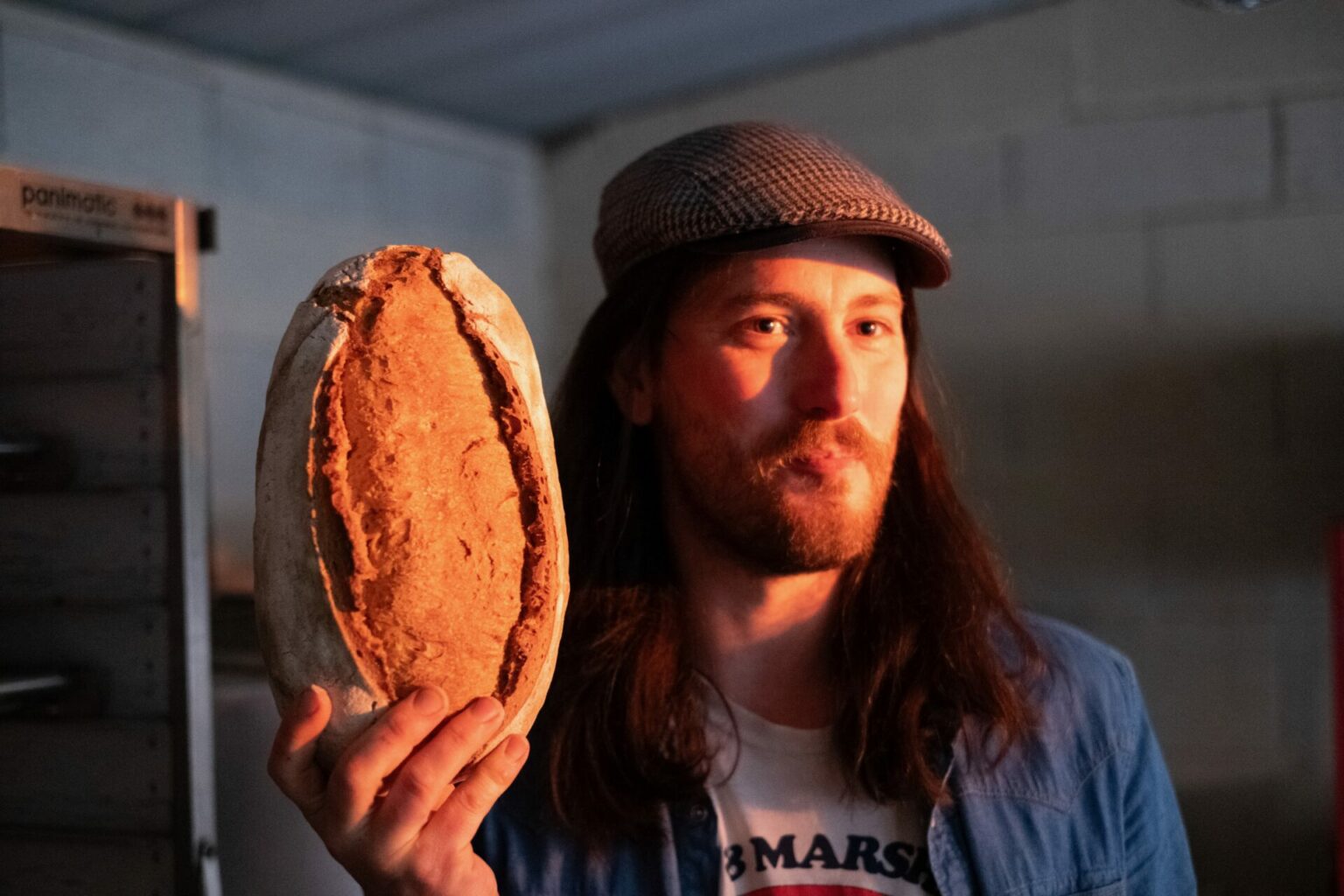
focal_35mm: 53
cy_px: 448
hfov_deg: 37.5
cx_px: 672
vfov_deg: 25.5
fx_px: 1979
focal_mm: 35
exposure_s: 1/250
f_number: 1.8
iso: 6400
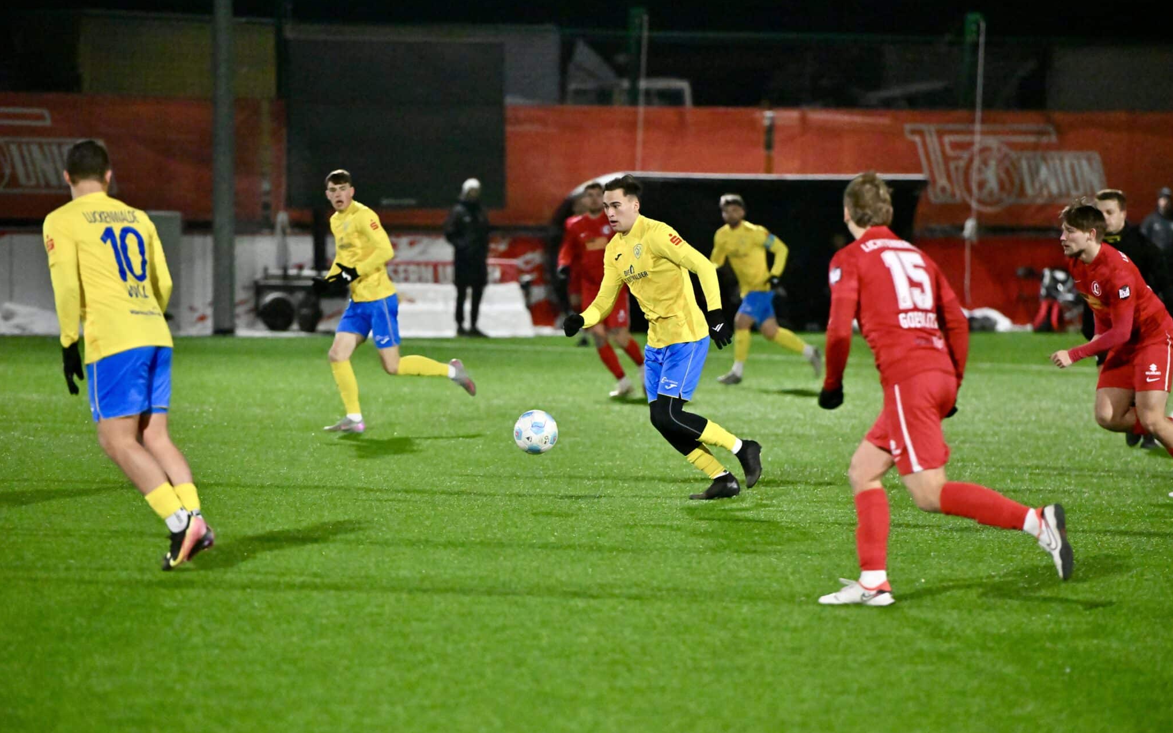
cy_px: 381
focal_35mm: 205
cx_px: 588
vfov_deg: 6.4
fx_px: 6554
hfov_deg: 10.2
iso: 10000
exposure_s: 1/1250
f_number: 3.2
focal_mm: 200
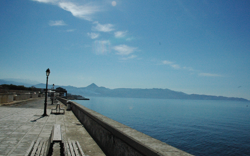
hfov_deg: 66.5
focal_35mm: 28
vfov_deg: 44.5
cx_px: 126
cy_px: 77
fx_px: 191
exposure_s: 1/3200
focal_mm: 18
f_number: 16
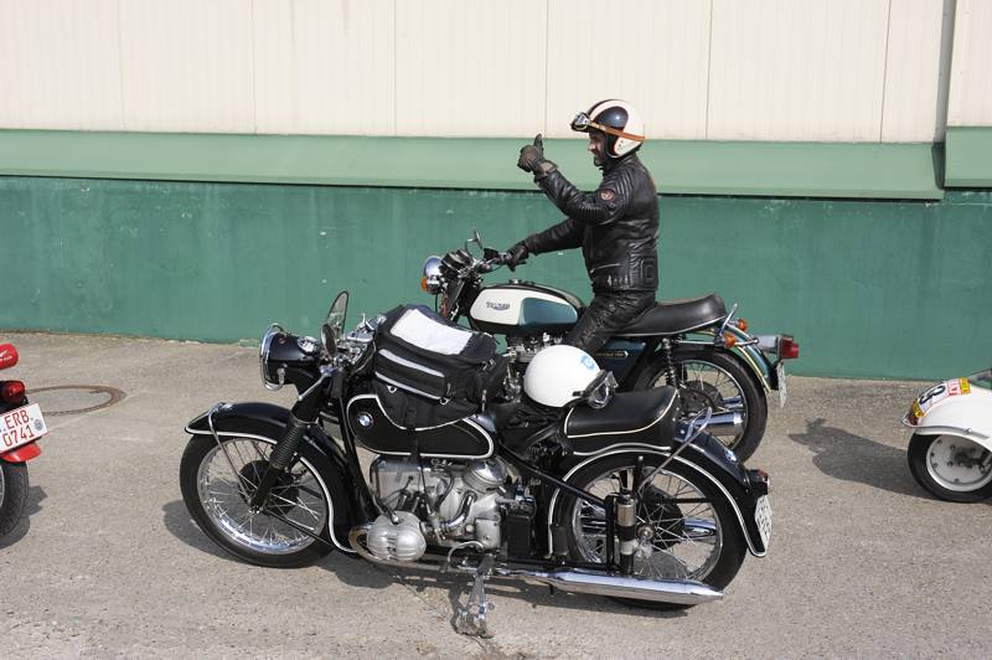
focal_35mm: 45
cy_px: 330
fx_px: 1239
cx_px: 496
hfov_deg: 43.6
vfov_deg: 29.8
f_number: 13
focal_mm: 45
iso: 200
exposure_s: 1/320
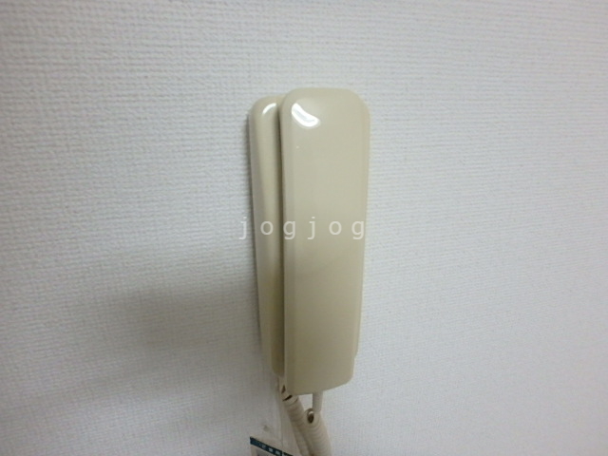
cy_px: 228
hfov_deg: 79.0
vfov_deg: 63.4
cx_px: 304
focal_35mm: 21
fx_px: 369
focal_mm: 3.7
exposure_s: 1/125
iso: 640
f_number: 3.5
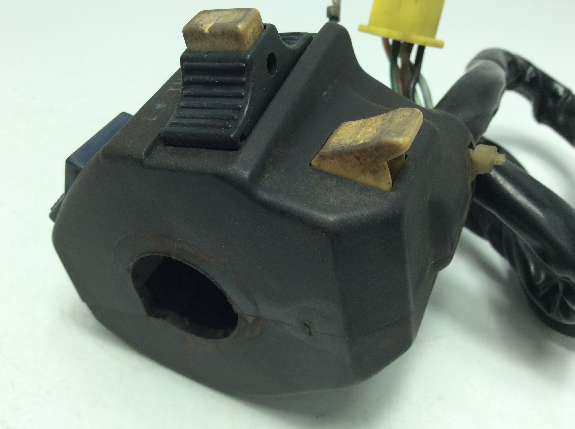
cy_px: 214
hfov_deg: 56.9
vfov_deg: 44.1
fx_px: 531
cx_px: 288
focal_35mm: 32
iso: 32
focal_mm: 3.3
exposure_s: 1/272
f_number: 2.4
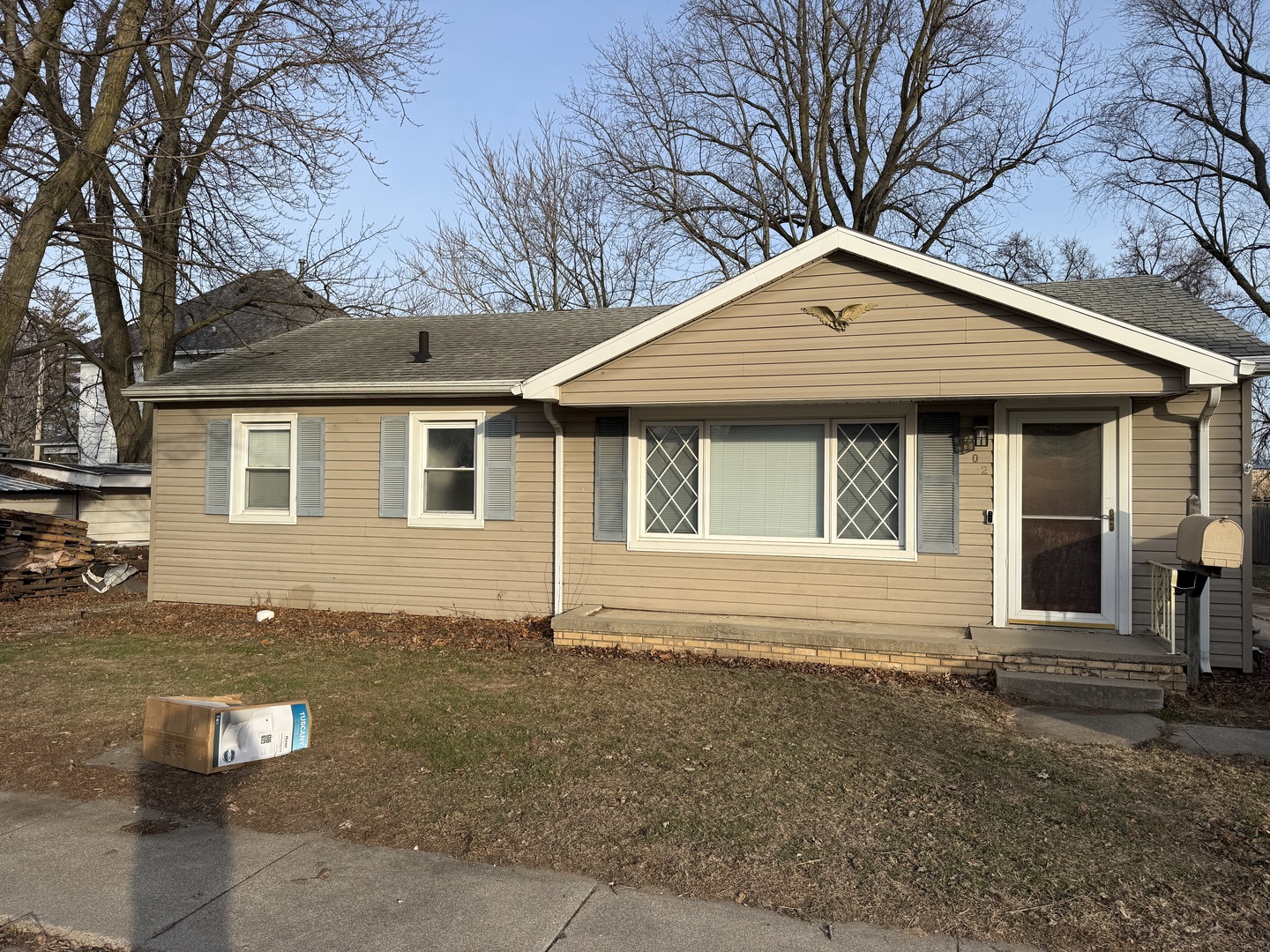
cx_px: 635
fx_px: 881
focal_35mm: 24
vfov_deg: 56.8
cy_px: 476
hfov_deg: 71.6
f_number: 1.78
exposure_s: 1/2801
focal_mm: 6.76
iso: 80
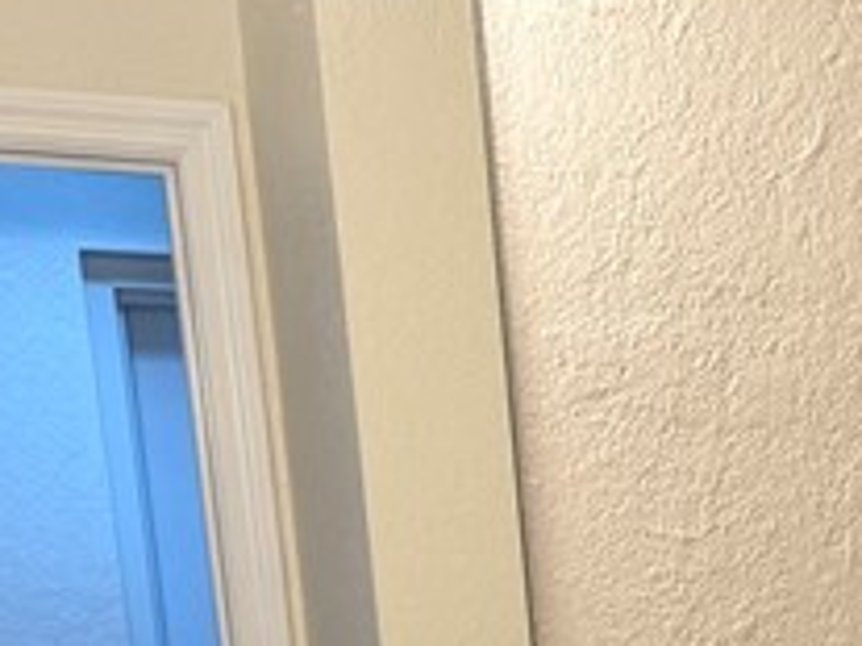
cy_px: 1555
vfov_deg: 10.6
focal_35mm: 119
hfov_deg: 14.9
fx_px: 2962
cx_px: 1420
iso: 64
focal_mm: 6.76
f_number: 1.78
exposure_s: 1/120
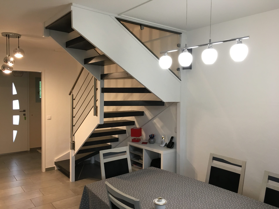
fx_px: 234
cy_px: 104
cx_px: 140
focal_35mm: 29
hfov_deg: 61.7
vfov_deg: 48.2
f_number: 2.2
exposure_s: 1/33
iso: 125
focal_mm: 4.15
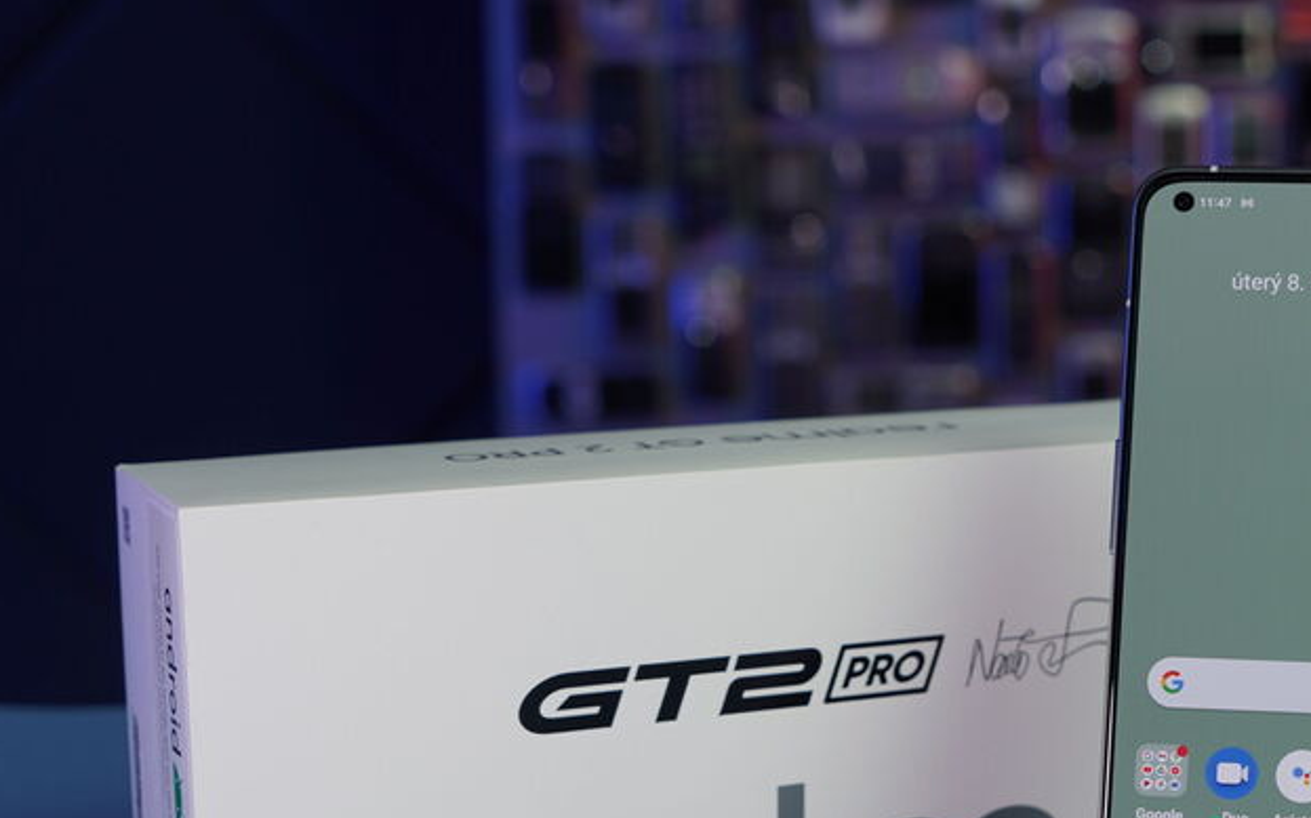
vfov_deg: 19.6
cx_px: 931
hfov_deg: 30.7
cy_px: 572
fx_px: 2357
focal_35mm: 66
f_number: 5
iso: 125
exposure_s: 1/50
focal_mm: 42
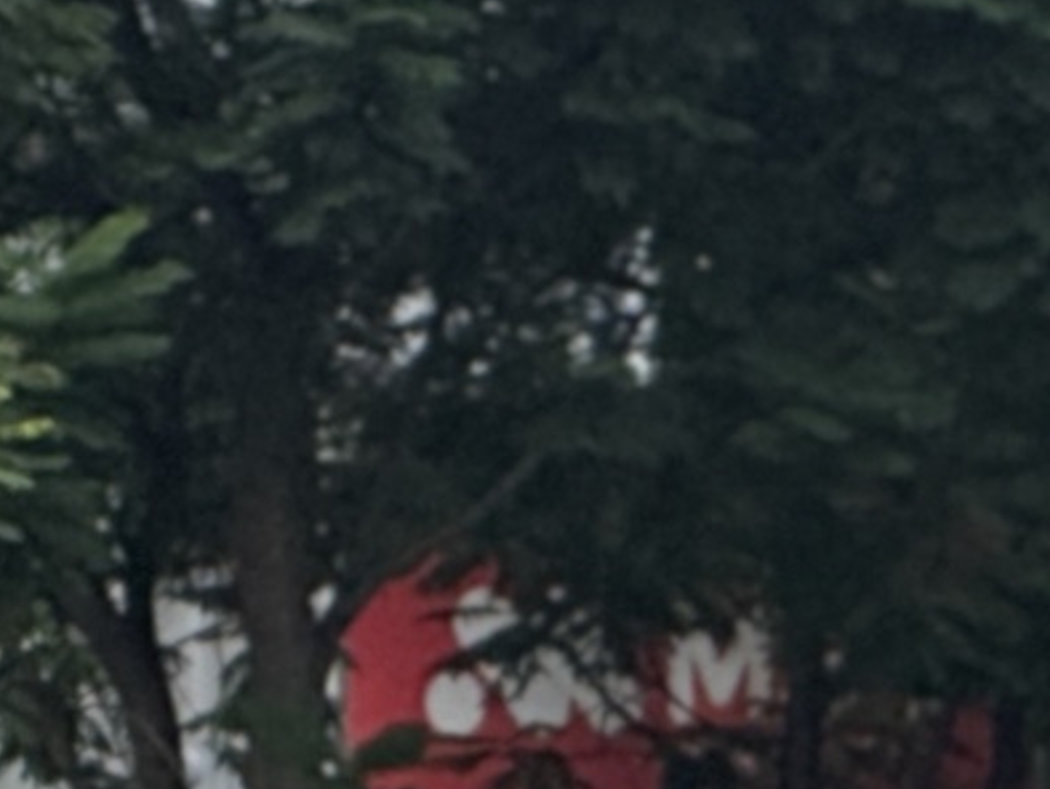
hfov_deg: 2.5
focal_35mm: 779
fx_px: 23644
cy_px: 1458
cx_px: 2758
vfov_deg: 1.9
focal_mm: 15.66
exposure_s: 1/518
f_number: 2.8
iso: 64
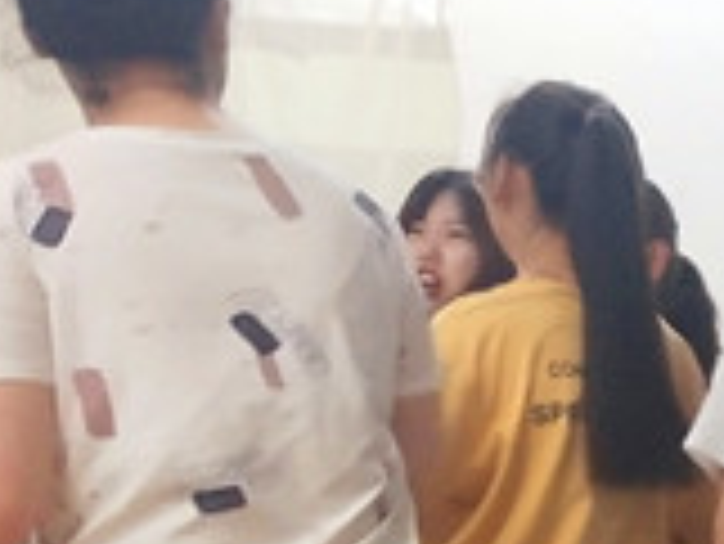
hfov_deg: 15.1
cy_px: 899
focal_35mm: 119
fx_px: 2491
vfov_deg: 11.7
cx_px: 1156
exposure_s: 1/33.3
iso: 675
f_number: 1.8
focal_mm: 3.95
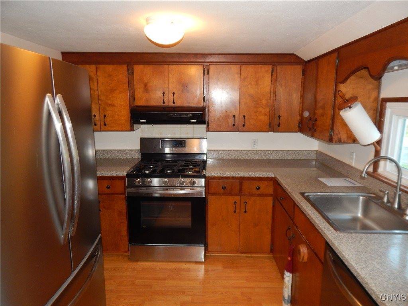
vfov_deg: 58.9
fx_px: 271
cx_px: 204
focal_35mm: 23
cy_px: 153
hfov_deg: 73.9
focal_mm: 4
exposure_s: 1/30
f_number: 3
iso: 200
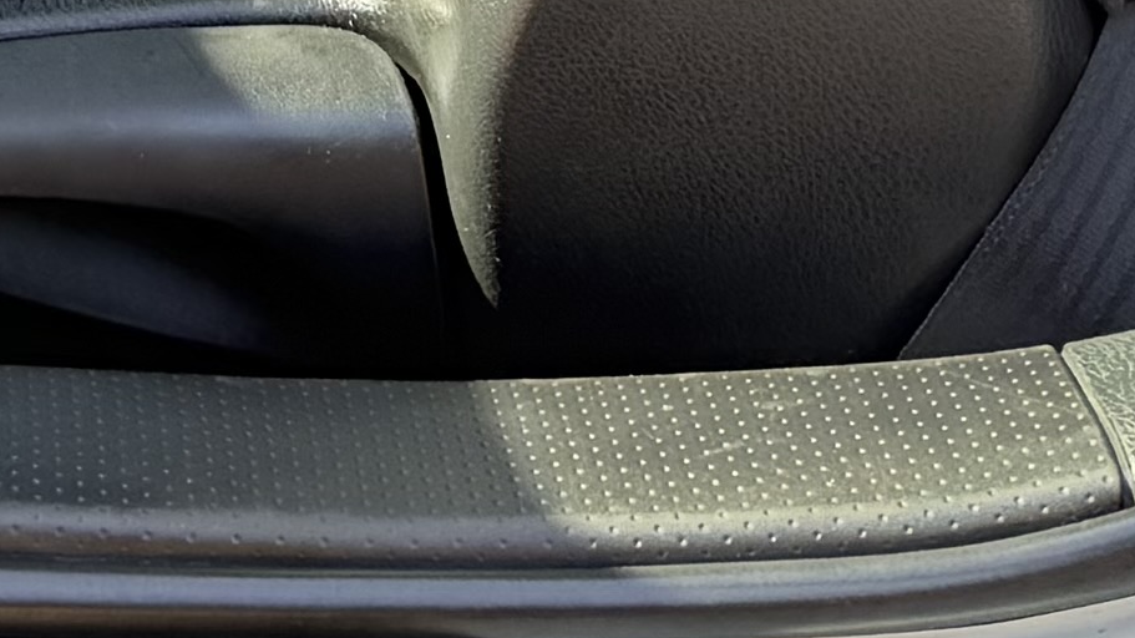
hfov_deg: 12.6
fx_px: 4935
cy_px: -1589
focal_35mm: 164
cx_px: -437
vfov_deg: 6.4
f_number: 1.78
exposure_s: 1/367
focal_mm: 6.76
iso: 100
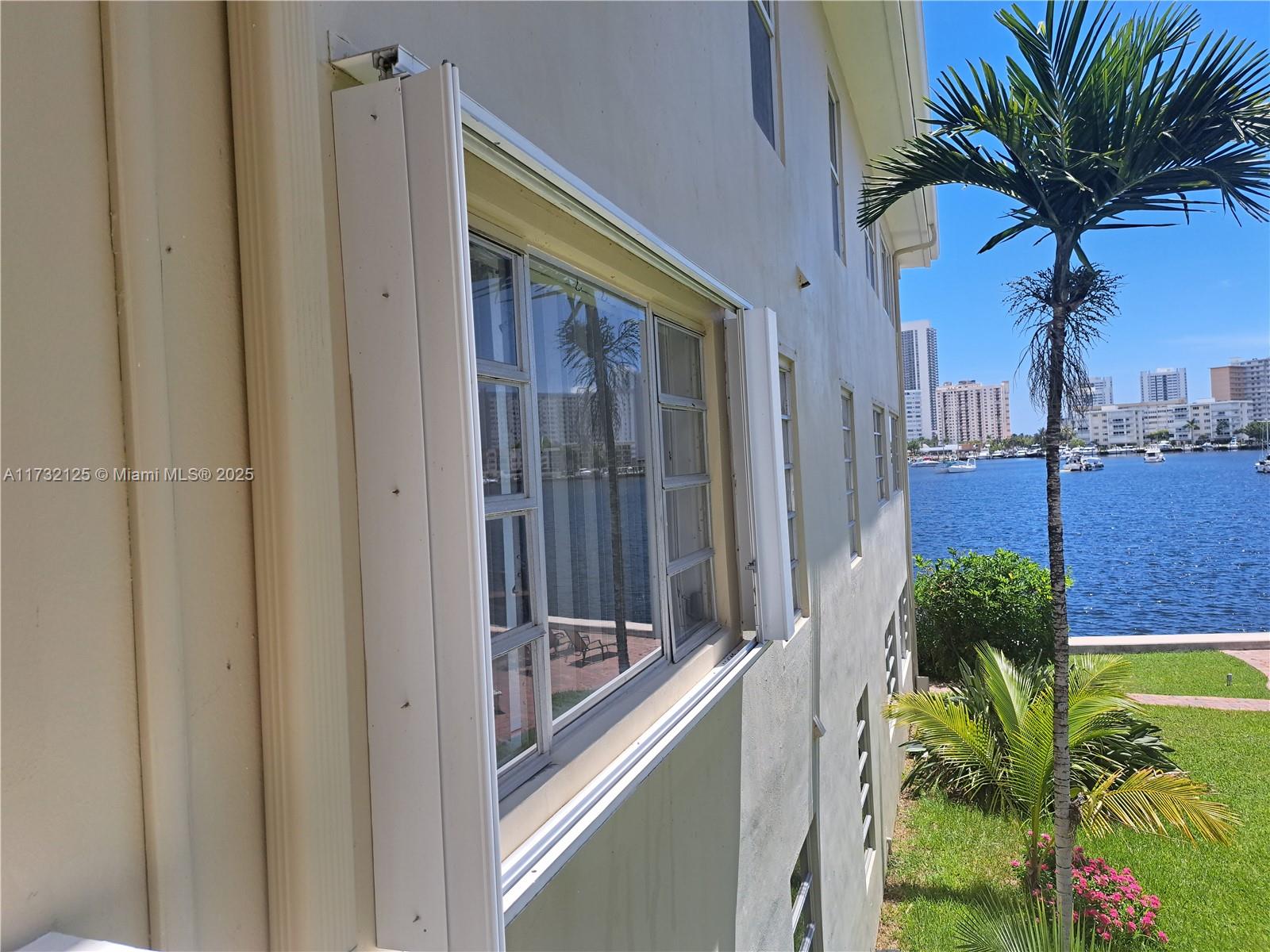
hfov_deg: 71.6
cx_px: 635
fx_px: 881
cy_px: 476
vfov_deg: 56.8
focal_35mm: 24
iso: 50
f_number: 1.8
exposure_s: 1/1129
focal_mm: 5.23
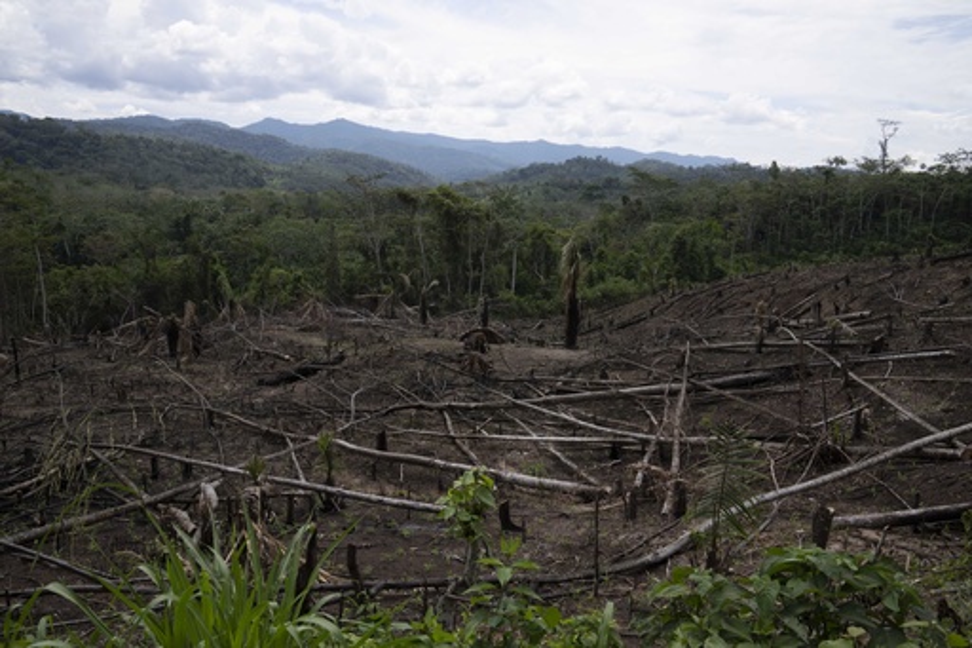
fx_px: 648
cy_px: 324
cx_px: 486
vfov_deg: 53.1
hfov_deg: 73.8
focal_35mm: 24
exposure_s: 1/250
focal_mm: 24
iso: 200
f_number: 9
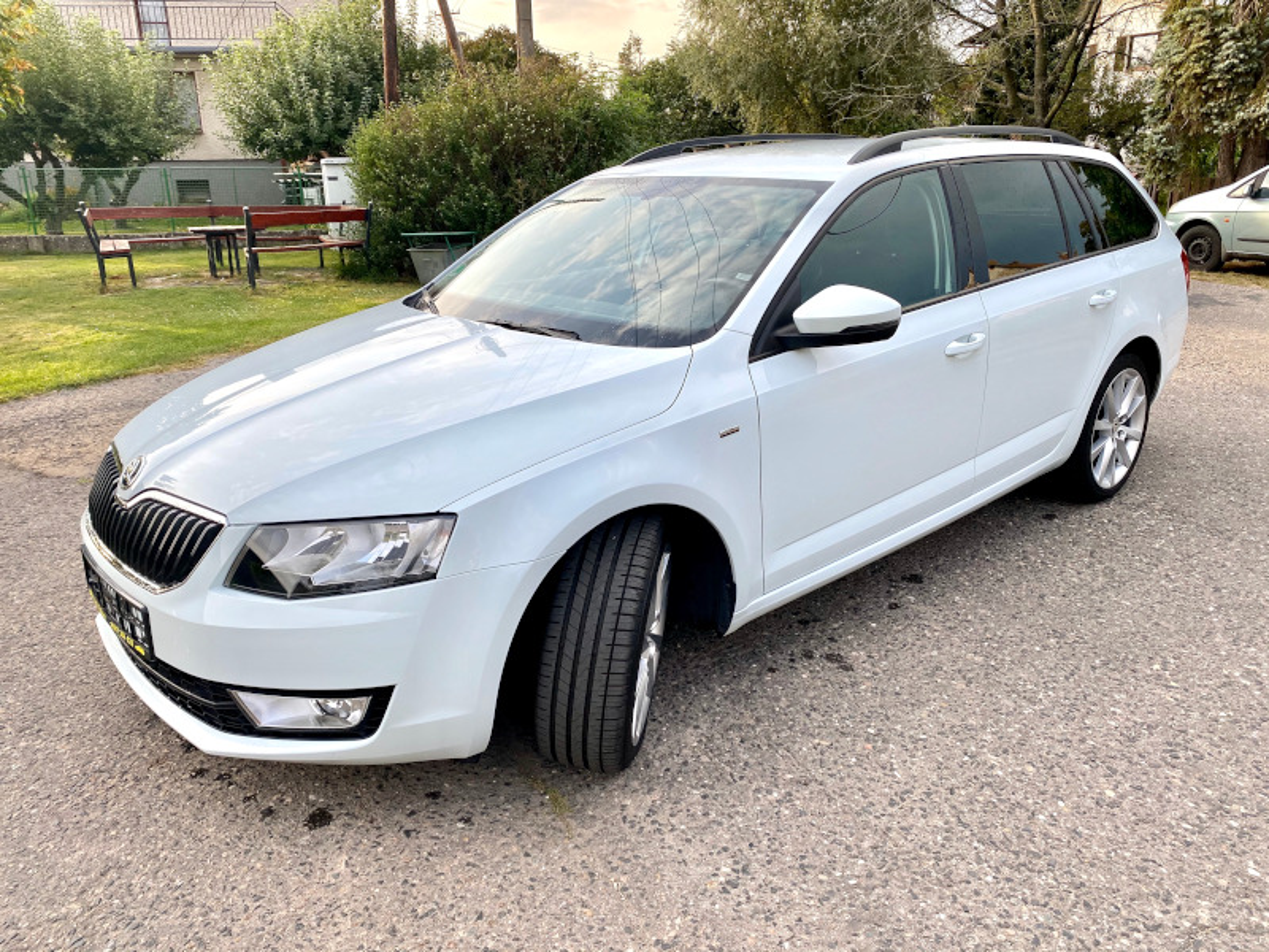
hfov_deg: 67.3
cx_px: 634
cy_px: 476
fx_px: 953
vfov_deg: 53.1
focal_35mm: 26
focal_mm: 4.25
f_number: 1.8
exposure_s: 1/604
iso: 32
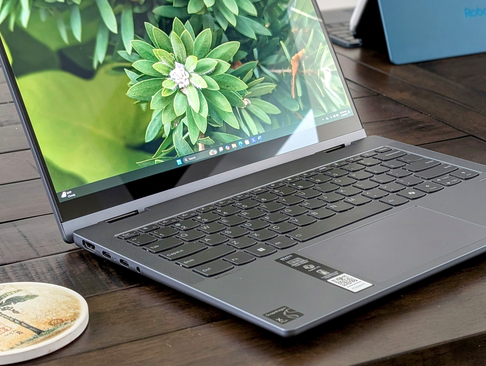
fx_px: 1097
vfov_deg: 18.9
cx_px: 286
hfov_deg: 25.0
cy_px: 132
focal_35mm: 78
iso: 104
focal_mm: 6.9
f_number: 1.68
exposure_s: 1/30
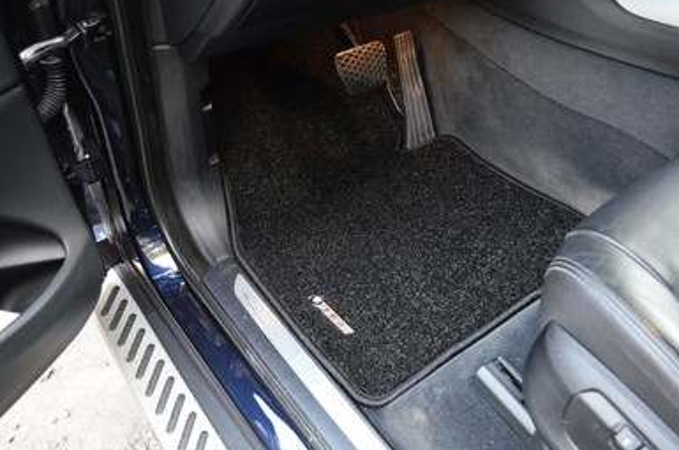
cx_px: 356
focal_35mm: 36
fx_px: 678
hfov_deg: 53.2
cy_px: 219
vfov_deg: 36.7
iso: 2000
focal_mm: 22
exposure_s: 1/30
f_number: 3.8
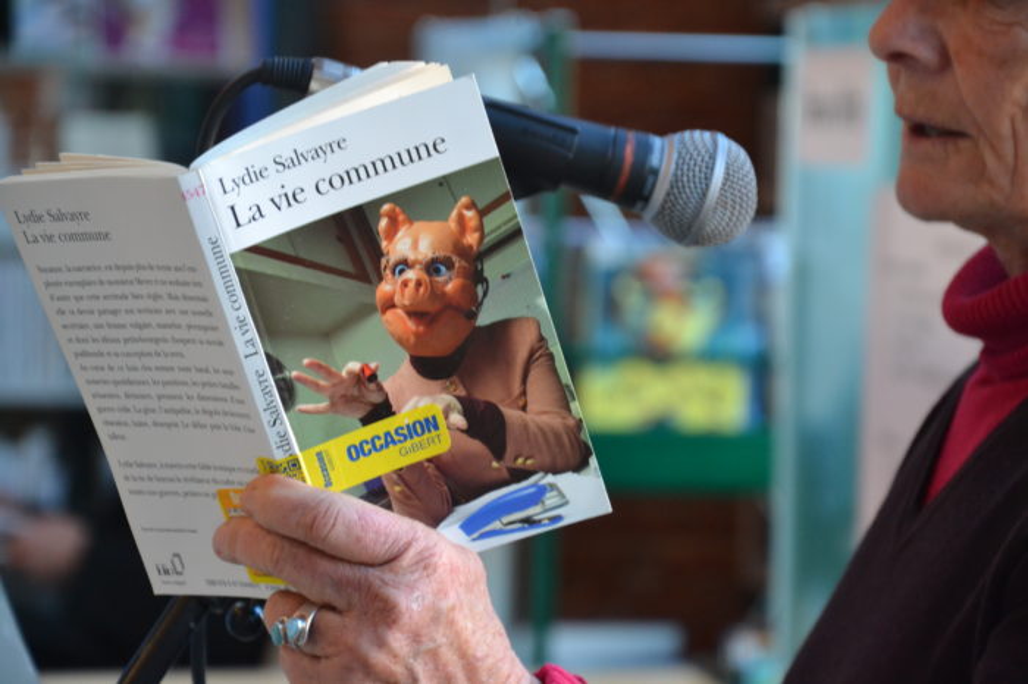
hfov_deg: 13.0
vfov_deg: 8.7
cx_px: 514
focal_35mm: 158
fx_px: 4495
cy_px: 342
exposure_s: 1/60
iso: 1400
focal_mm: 105
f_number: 5.6
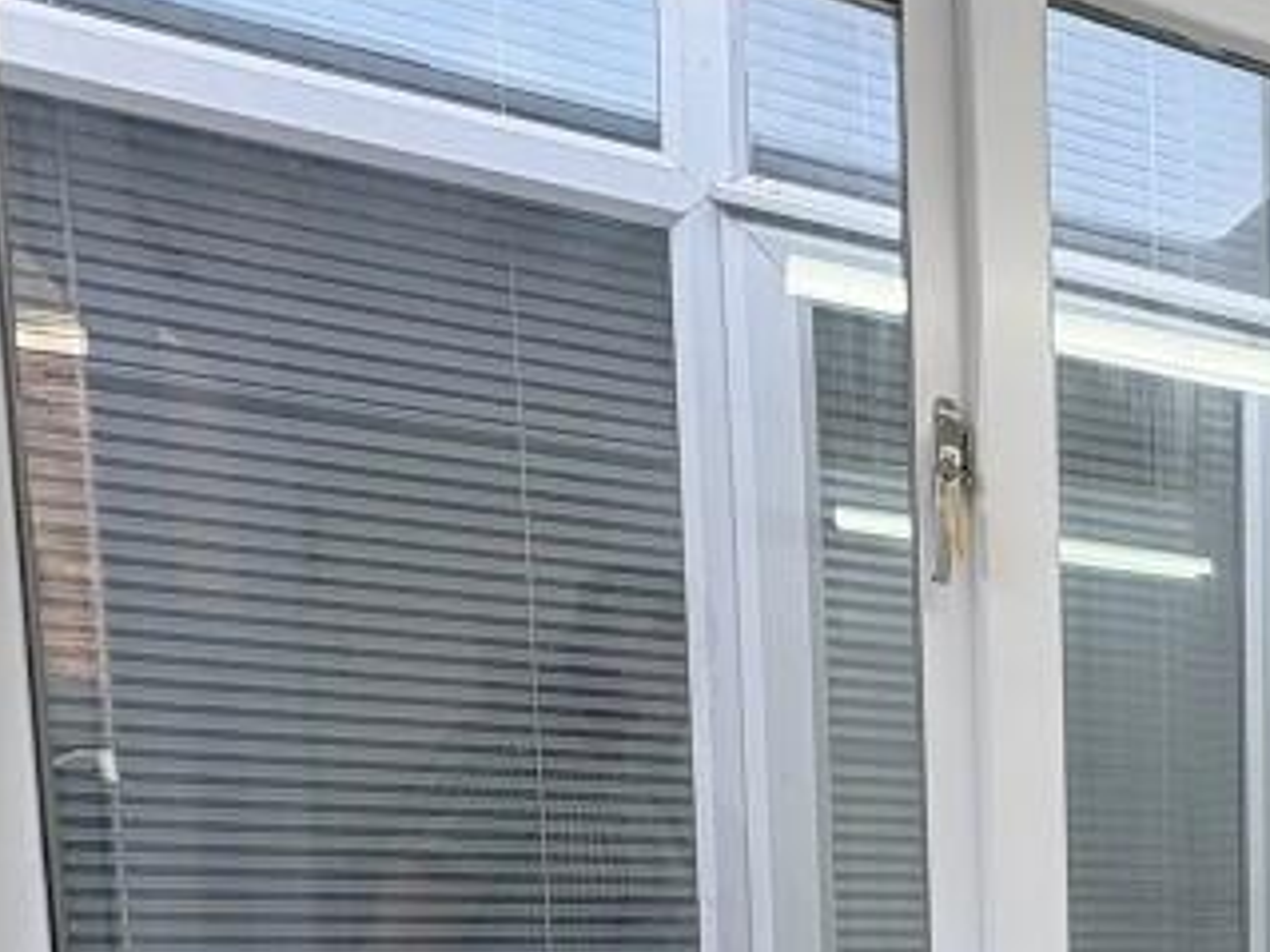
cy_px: 1091
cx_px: 1831
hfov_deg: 29.2
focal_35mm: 45
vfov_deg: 28.6
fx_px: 1650
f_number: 2.2
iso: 40
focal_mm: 2.22
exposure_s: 1/99
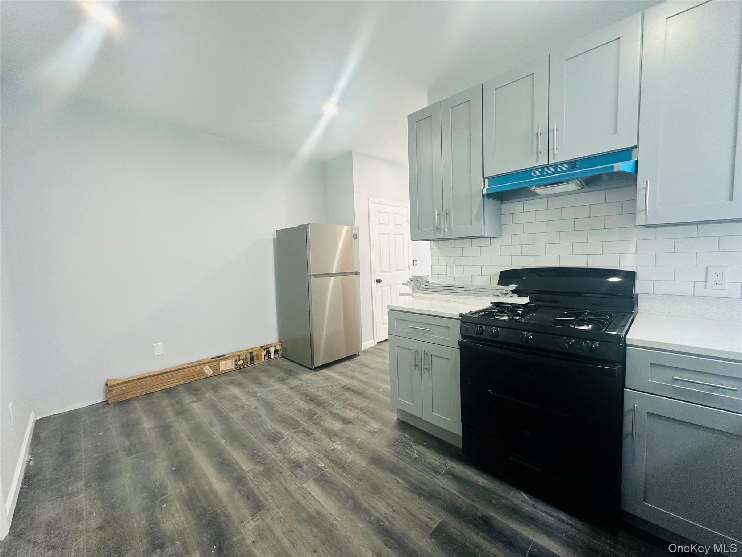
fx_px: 300
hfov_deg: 102.1
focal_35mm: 14
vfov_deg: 85.7
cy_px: 278
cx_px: 371
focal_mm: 2.22
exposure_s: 1/60
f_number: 2.2
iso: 160
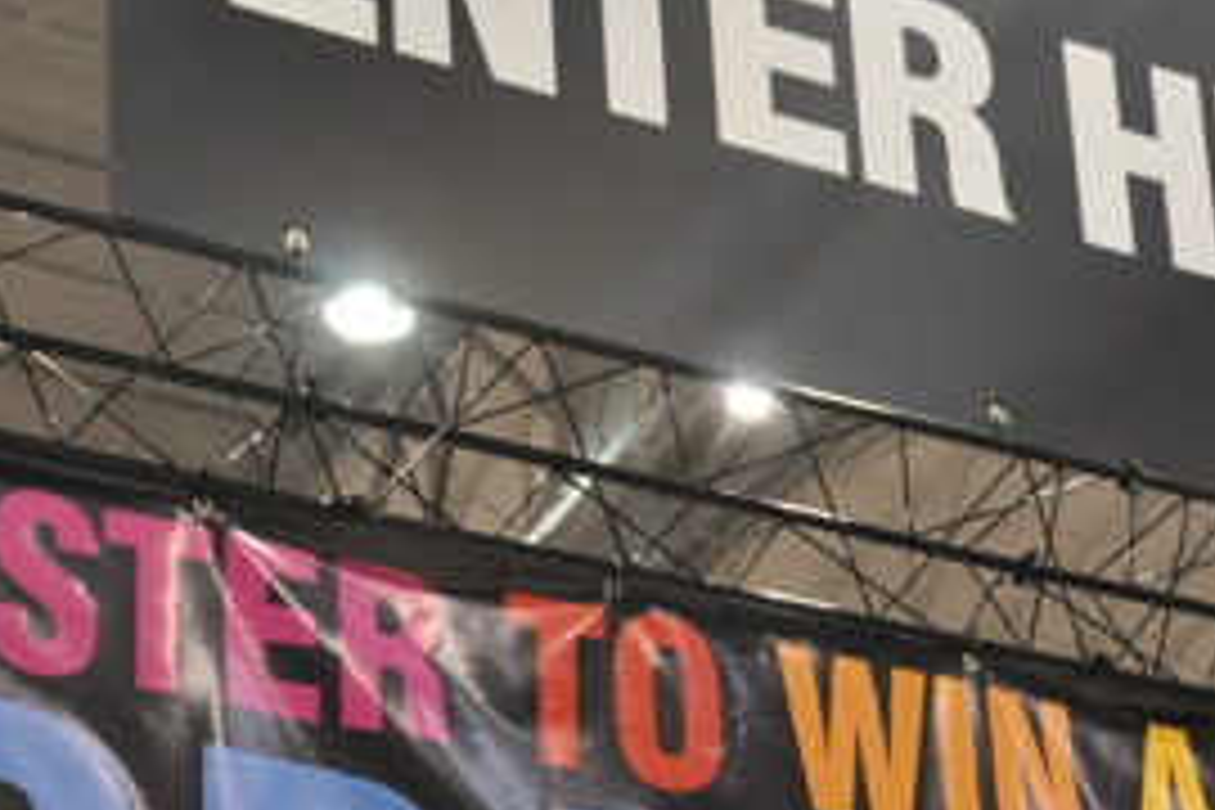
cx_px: 819
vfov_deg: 12.8
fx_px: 3523
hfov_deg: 19.5
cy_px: 1008
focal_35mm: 104
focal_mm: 25
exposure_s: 1/50
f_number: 8
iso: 800
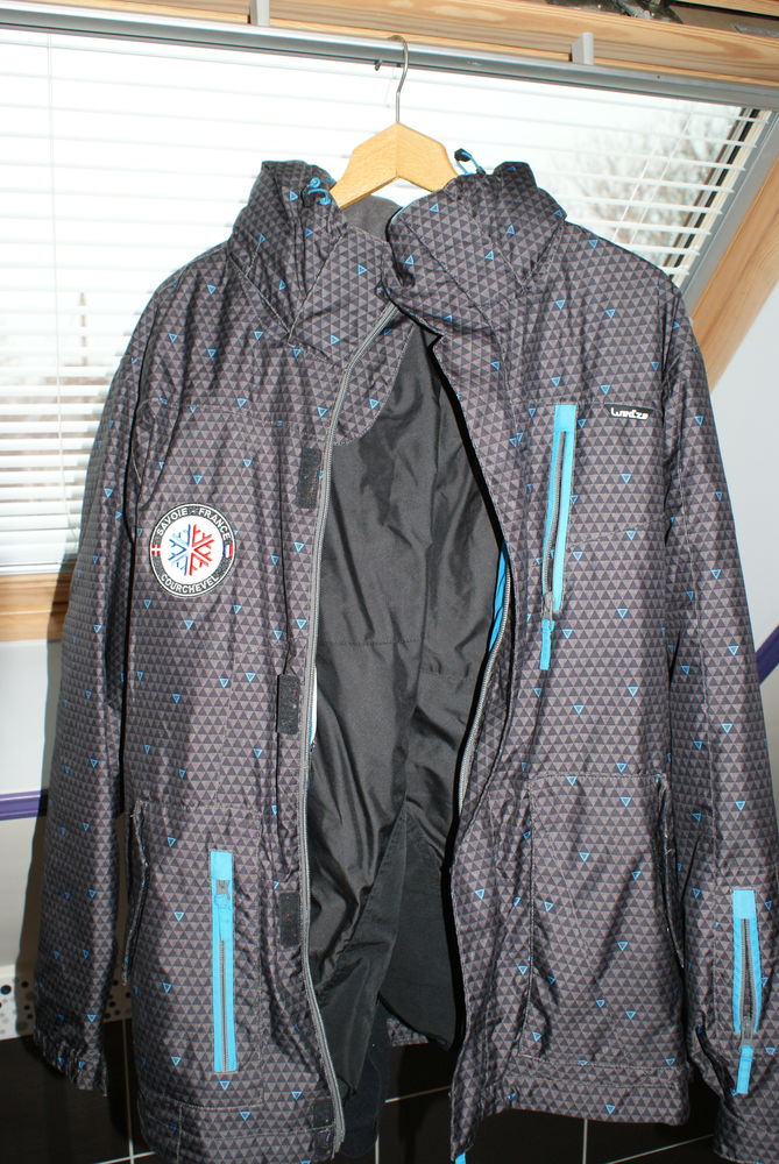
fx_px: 1068
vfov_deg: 57.2
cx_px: 390
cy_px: 582
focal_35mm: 33
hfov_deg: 40.1
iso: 400
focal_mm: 22
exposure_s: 1/60
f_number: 5.6
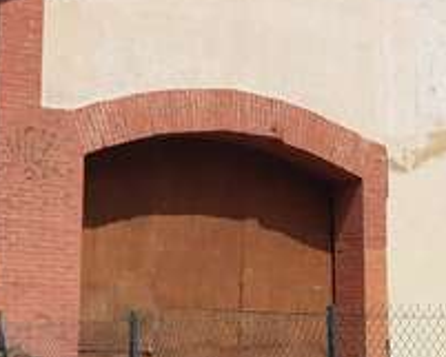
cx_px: 220
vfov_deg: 15.8
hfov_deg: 19.8
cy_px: 109
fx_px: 1281
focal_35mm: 97
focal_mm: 3.92
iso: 40
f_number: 1.7
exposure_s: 1/3968
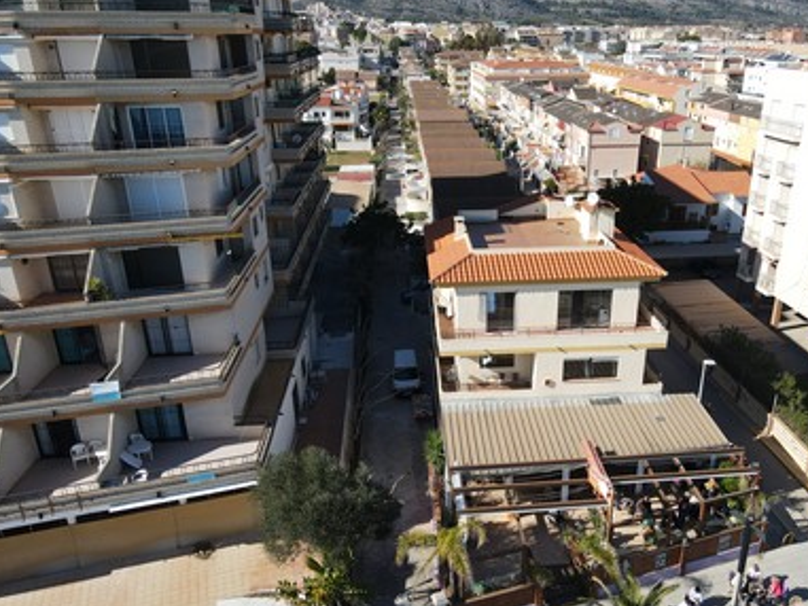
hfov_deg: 61.2
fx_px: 677
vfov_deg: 48.1
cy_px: 344
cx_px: 475
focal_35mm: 29
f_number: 2.8
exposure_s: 1/640
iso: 100
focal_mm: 4.5
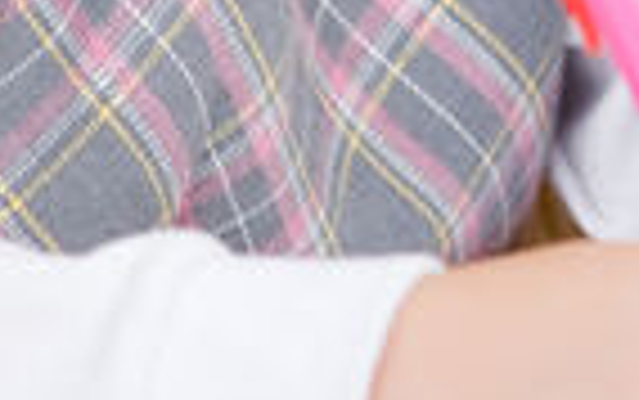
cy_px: -508
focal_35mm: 518
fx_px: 9028
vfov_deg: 2.5
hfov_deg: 4.0
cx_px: 891
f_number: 4
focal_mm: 85
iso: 200
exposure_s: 1/125
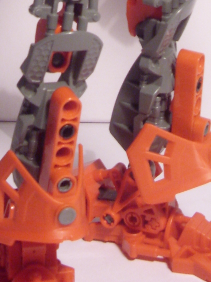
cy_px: -166
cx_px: 80
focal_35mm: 100
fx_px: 813
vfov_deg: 17.3
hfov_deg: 14.8
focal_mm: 6.3
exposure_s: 1/14
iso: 300
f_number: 3.5
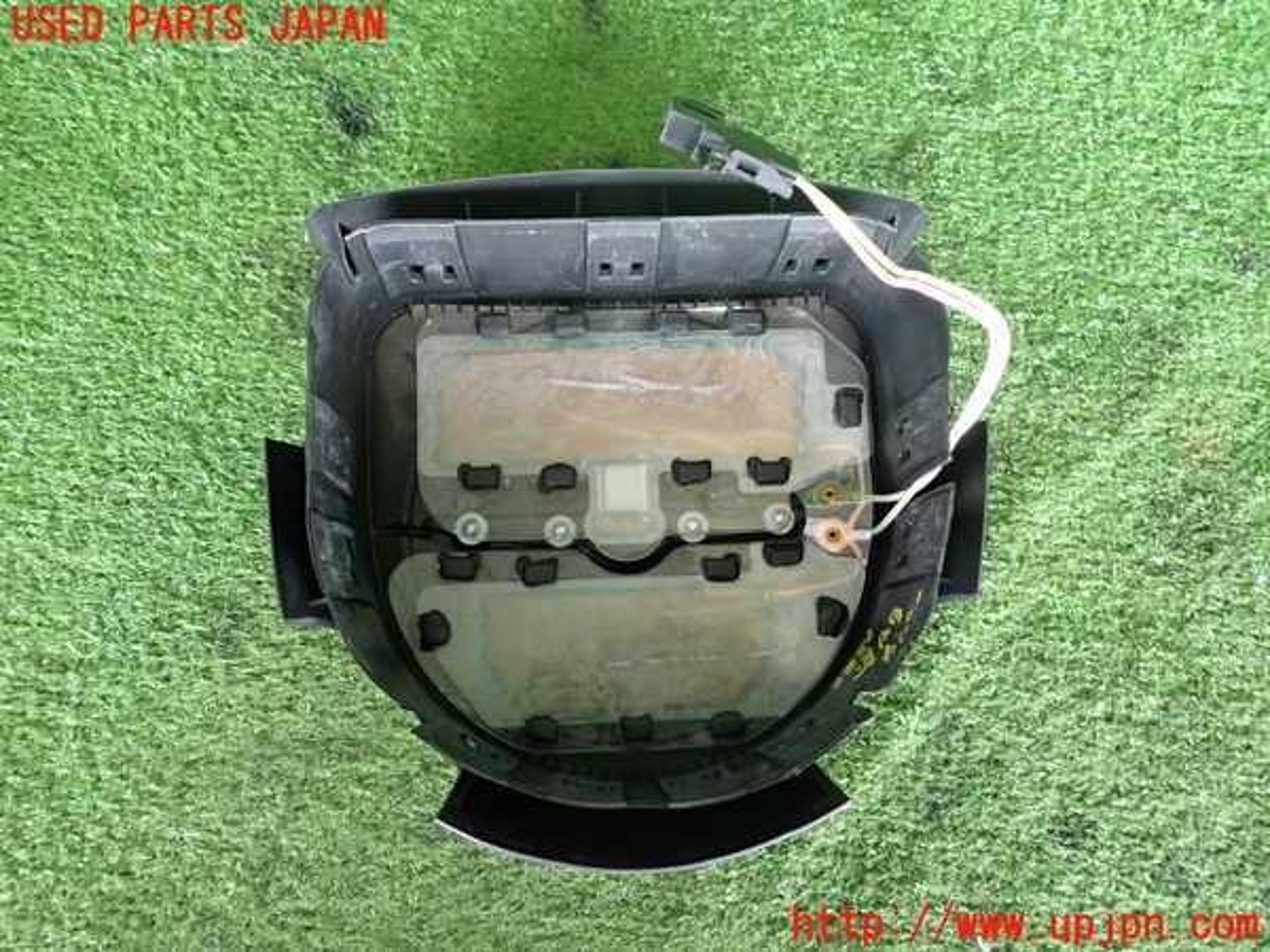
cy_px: 476
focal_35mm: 25
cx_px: 635
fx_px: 917
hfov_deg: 69.4
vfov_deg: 54.9
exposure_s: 1/30
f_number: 2
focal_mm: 4.5
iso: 320
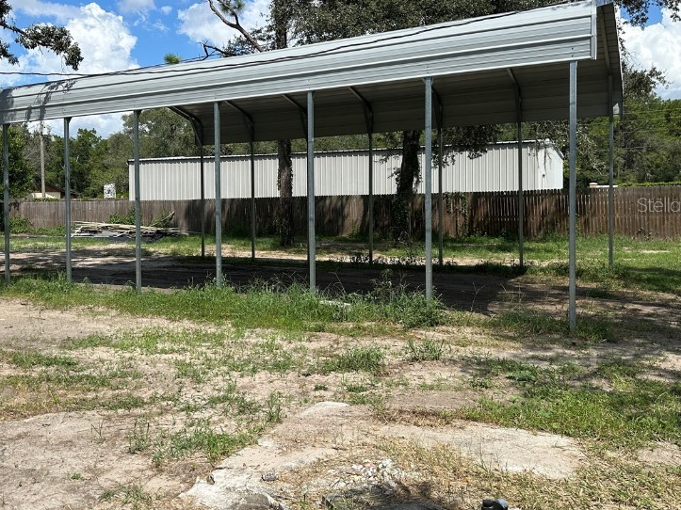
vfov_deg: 41.6
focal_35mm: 34
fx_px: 669
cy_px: 204
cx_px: 244
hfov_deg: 53.2
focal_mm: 6.86
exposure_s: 1/5525
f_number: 1.78
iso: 80
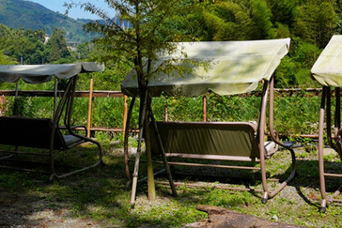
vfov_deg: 23.4
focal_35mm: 56
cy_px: 12
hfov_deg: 35.6
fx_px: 532
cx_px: 187
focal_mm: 24
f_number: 8
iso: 320
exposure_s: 1/1250
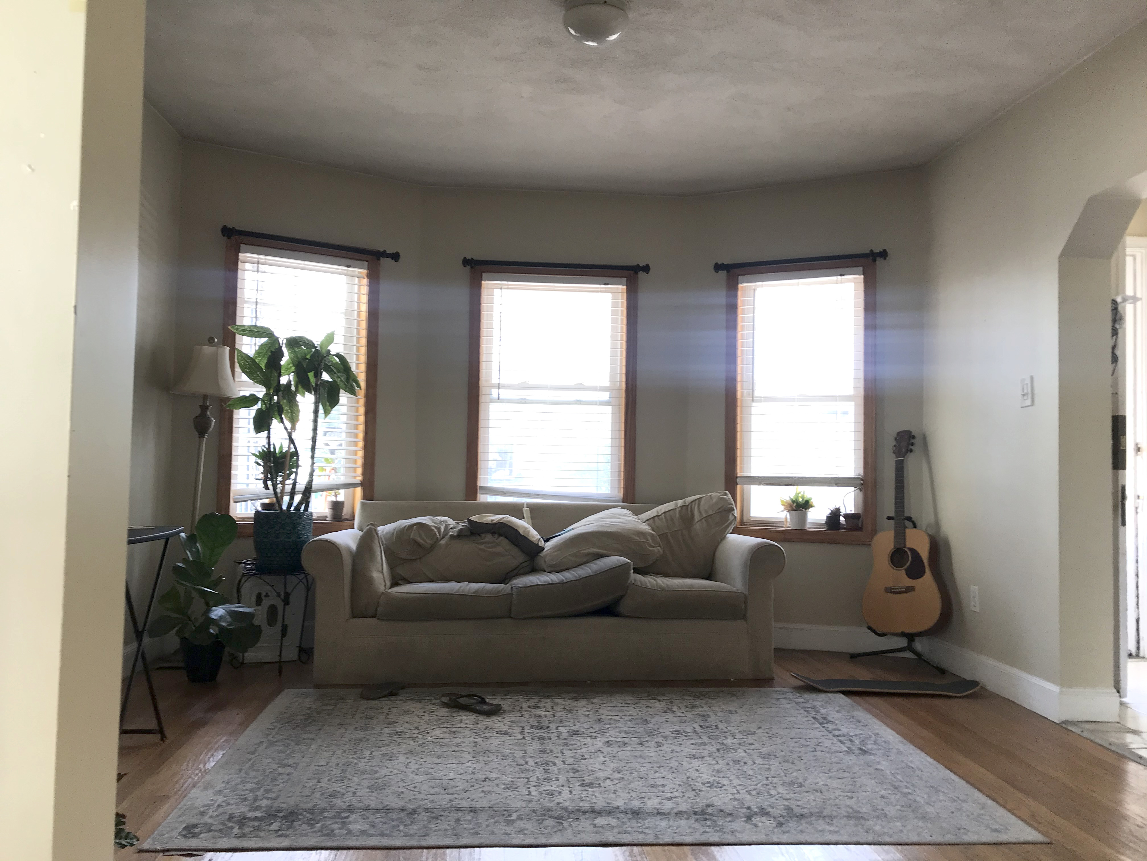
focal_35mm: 28
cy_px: 430
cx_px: 574
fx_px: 928
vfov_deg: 49.7
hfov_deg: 63.4
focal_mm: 3.99
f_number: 1.8
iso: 25
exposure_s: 1/60
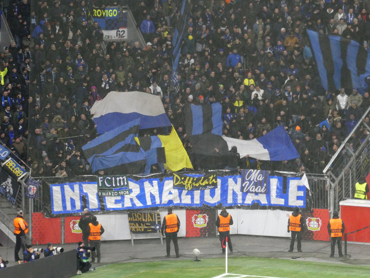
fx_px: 3207
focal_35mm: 300
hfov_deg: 6.6
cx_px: 185
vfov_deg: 5.0
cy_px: 139
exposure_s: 1/100
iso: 1000
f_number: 5.8
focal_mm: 53.8
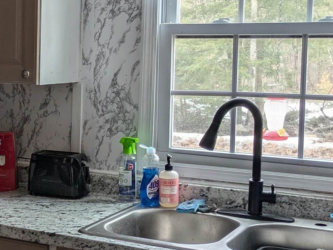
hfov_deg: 24.7
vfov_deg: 19.4
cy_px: 126
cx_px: 17
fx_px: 732
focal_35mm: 76
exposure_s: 1/60
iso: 54
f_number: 1.89
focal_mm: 5.43
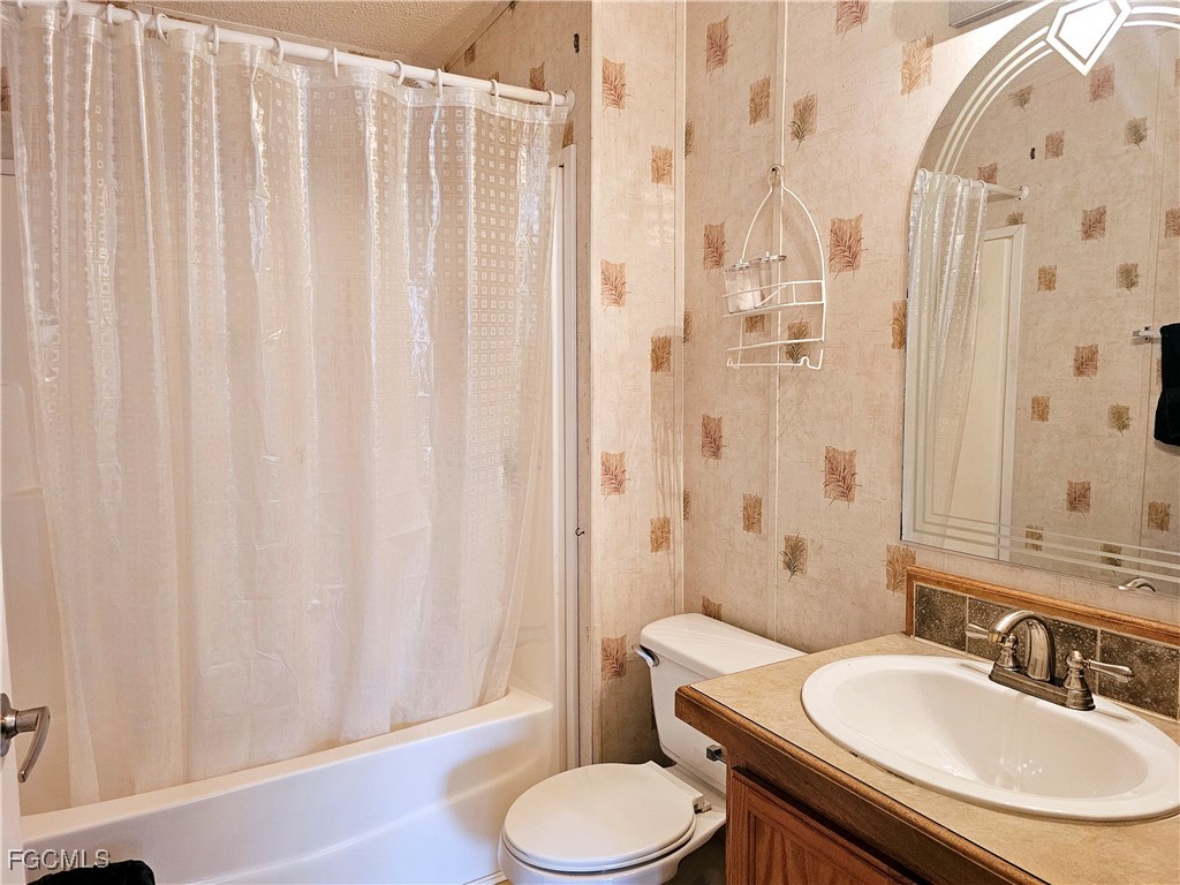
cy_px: 442
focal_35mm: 23
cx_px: 590
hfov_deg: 73.9
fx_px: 784
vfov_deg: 58.9
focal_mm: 6.3
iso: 400
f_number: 1.7
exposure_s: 1/120
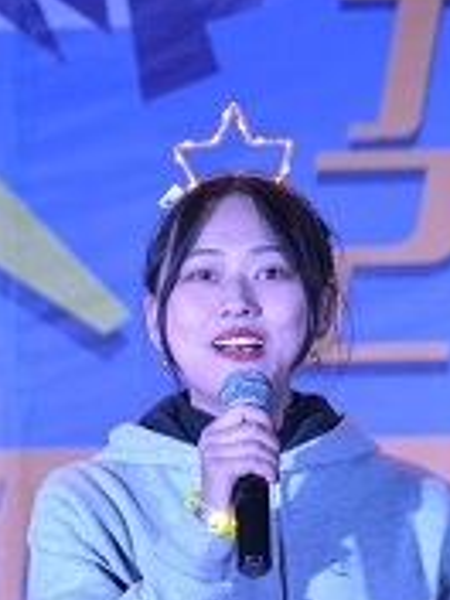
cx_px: -225
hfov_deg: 3.5
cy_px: 544
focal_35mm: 420
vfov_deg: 4.7
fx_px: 7280
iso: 2000
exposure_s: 1/320
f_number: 4
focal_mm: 120
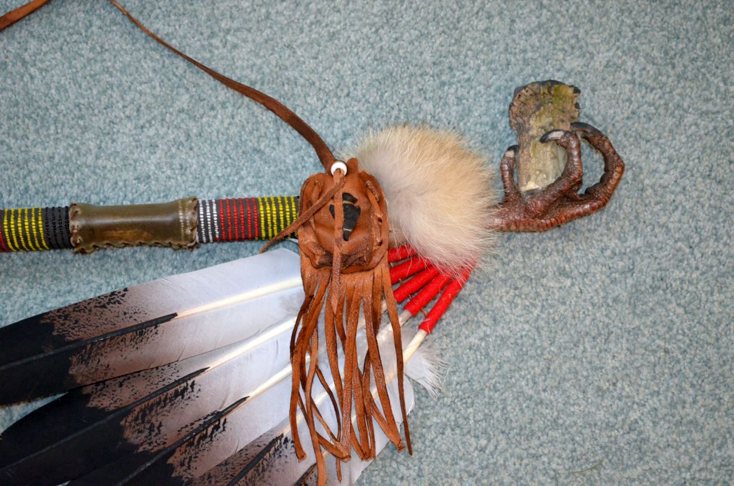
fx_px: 1679
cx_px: 367
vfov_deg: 16.5
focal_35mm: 82
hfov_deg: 24.7
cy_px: 243
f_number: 5.6
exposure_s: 1/60
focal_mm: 55
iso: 2800
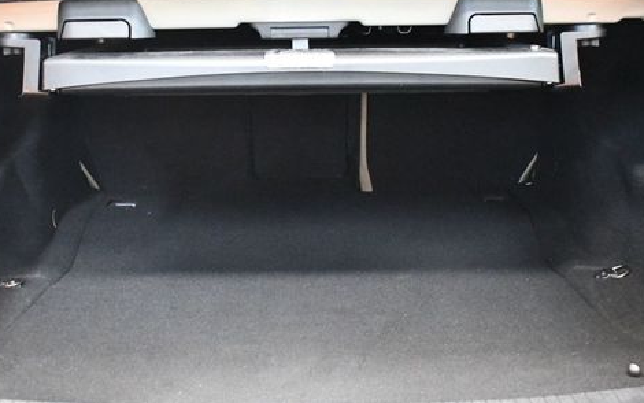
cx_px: 311
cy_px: 210
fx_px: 878
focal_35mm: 50
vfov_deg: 25.8
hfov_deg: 40.3
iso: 10000
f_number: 3.5
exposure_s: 1/60
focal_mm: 18
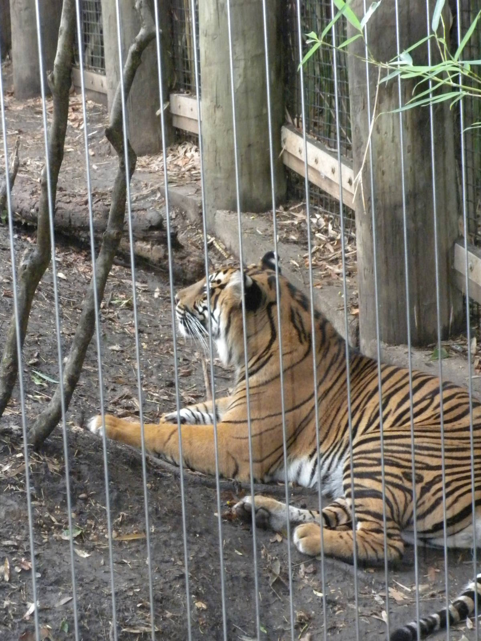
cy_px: 320
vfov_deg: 16.6
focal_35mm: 119
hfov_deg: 12.5
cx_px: 240
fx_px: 2205
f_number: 5.1
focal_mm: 21
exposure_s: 1/30
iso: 800
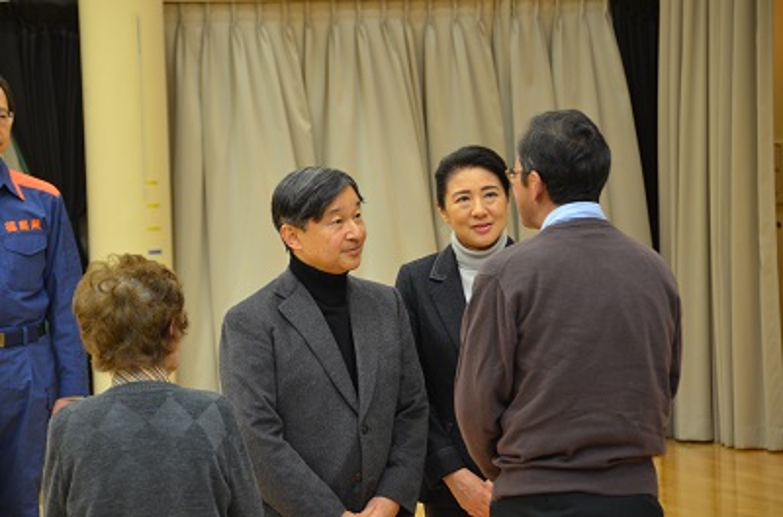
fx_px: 3415
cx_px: 392
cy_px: 258
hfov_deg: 13.1
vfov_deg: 8.7
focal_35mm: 158
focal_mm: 105
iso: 1100
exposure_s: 1/30
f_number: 5.3
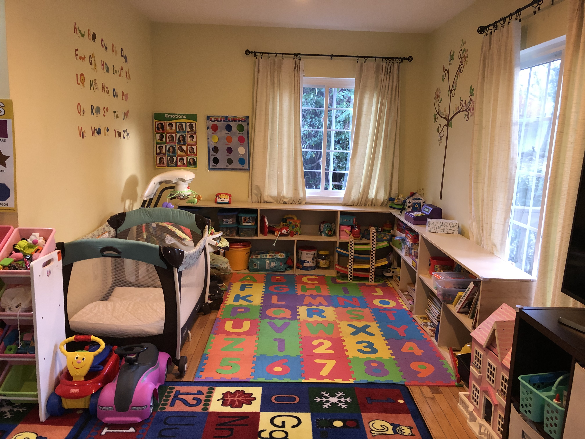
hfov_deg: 63.4
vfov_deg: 49.7
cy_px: 220
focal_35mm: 28
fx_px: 473
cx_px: 292
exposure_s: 1/12
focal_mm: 3.99
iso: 100
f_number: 1.8
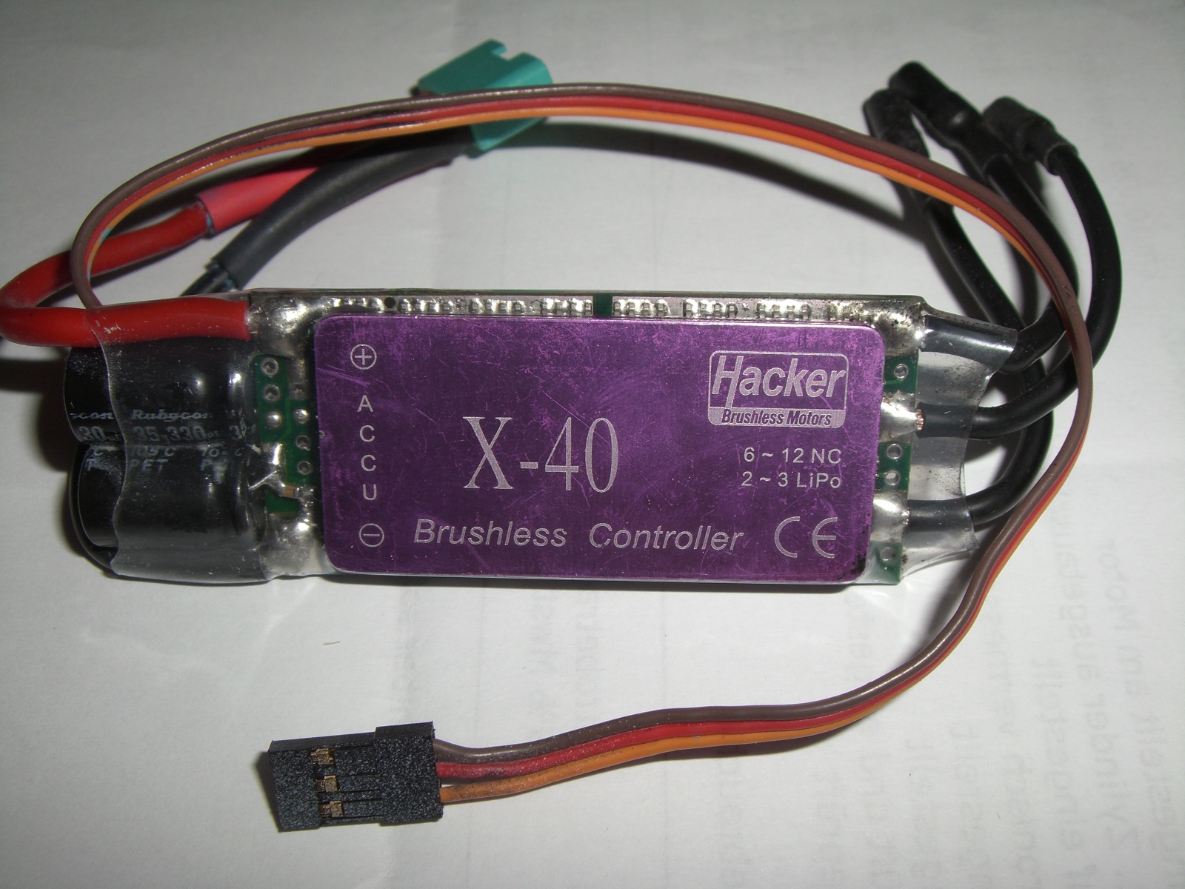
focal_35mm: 38
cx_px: 592
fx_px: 1301
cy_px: 444
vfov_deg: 37.7
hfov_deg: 49.0
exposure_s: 1/30
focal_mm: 6.2
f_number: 4.3
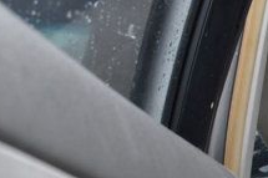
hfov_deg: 12.9
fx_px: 1064
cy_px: 344
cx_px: 502
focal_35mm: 143
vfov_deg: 9.1
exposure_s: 1/80
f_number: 8
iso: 400
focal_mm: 20
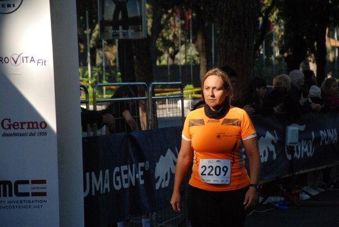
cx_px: 170
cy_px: 114
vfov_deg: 8.8
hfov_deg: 13.0
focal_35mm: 158
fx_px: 1486
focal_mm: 105
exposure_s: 1/1000
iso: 1000
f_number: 5.6
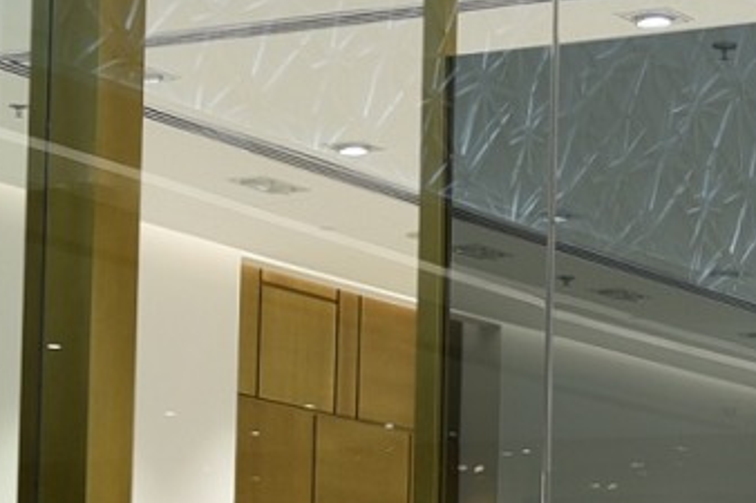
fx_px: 3820
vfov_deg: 7.5
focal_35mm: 182
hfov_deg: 11.3
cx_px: 201
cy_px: 592
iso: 160
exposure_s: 1/60
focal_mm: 38
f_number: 4
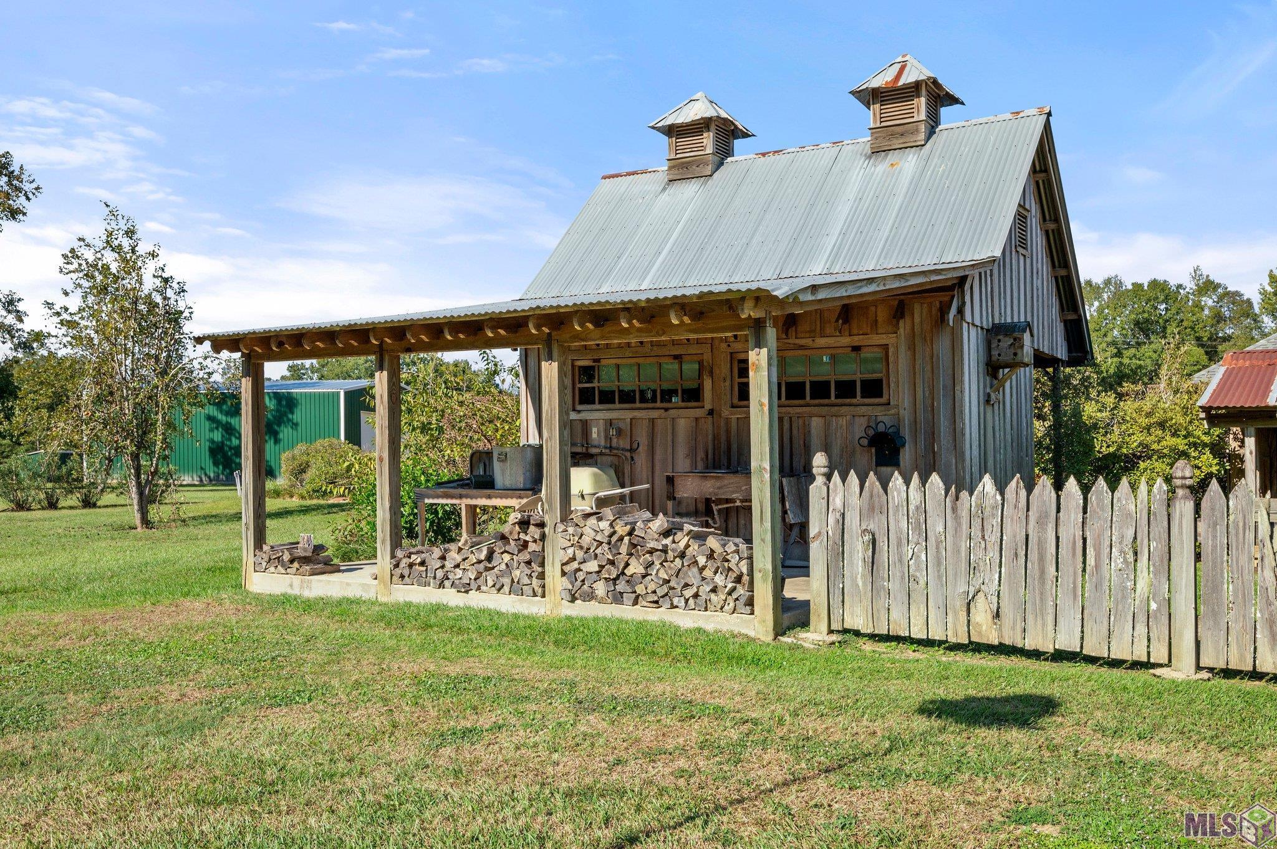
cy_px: 424
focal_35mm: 30
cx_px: 638
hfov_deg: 62.0
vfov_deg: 43.5
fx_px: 1063
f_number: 10
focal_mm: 30
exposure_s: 1/400
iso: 320
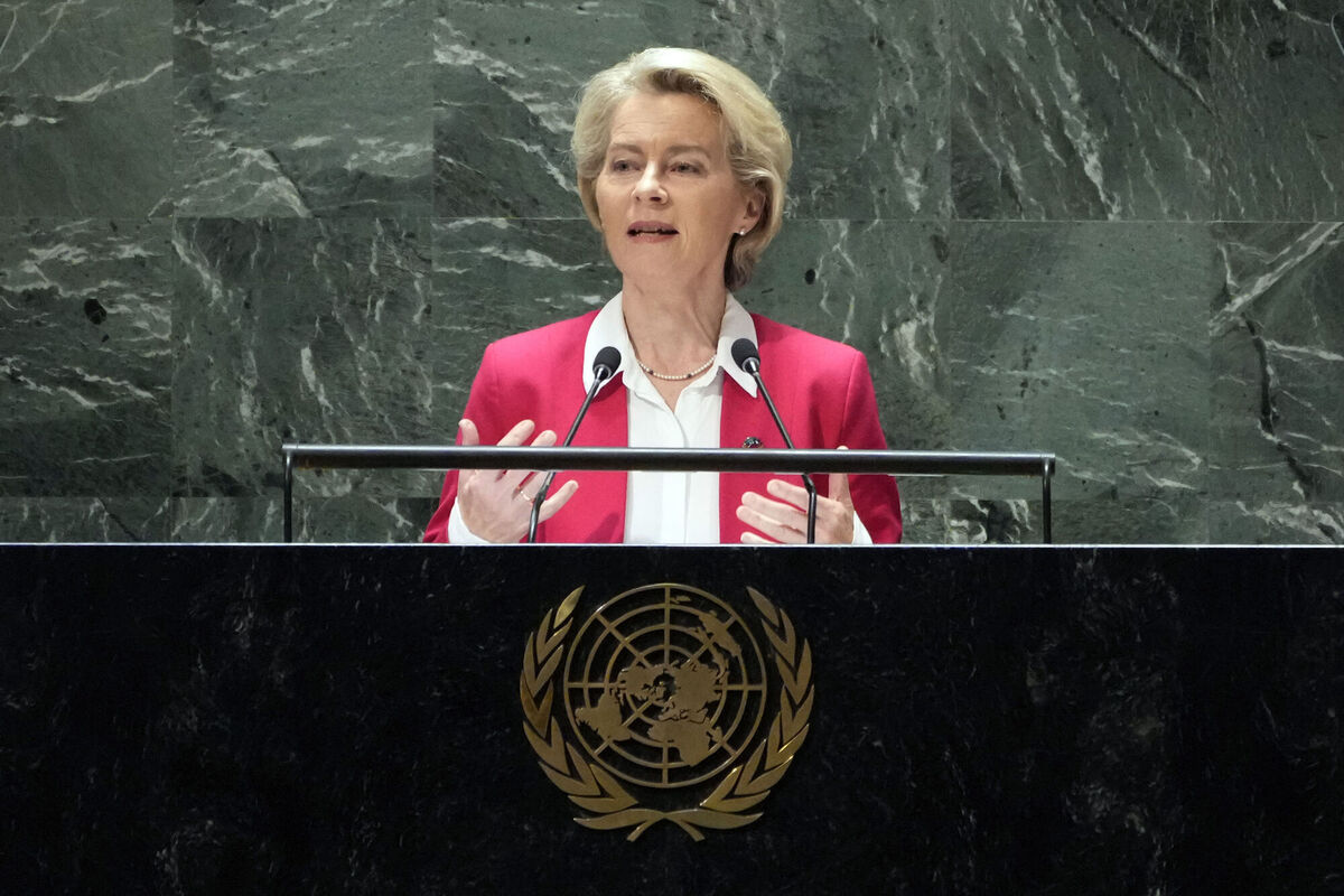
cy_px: 448
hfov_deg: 3.4
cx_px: 672
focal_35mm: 600
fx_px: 22398
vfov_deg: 2.3
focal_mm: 400
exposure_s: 1/160
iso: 6400
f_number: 5.6
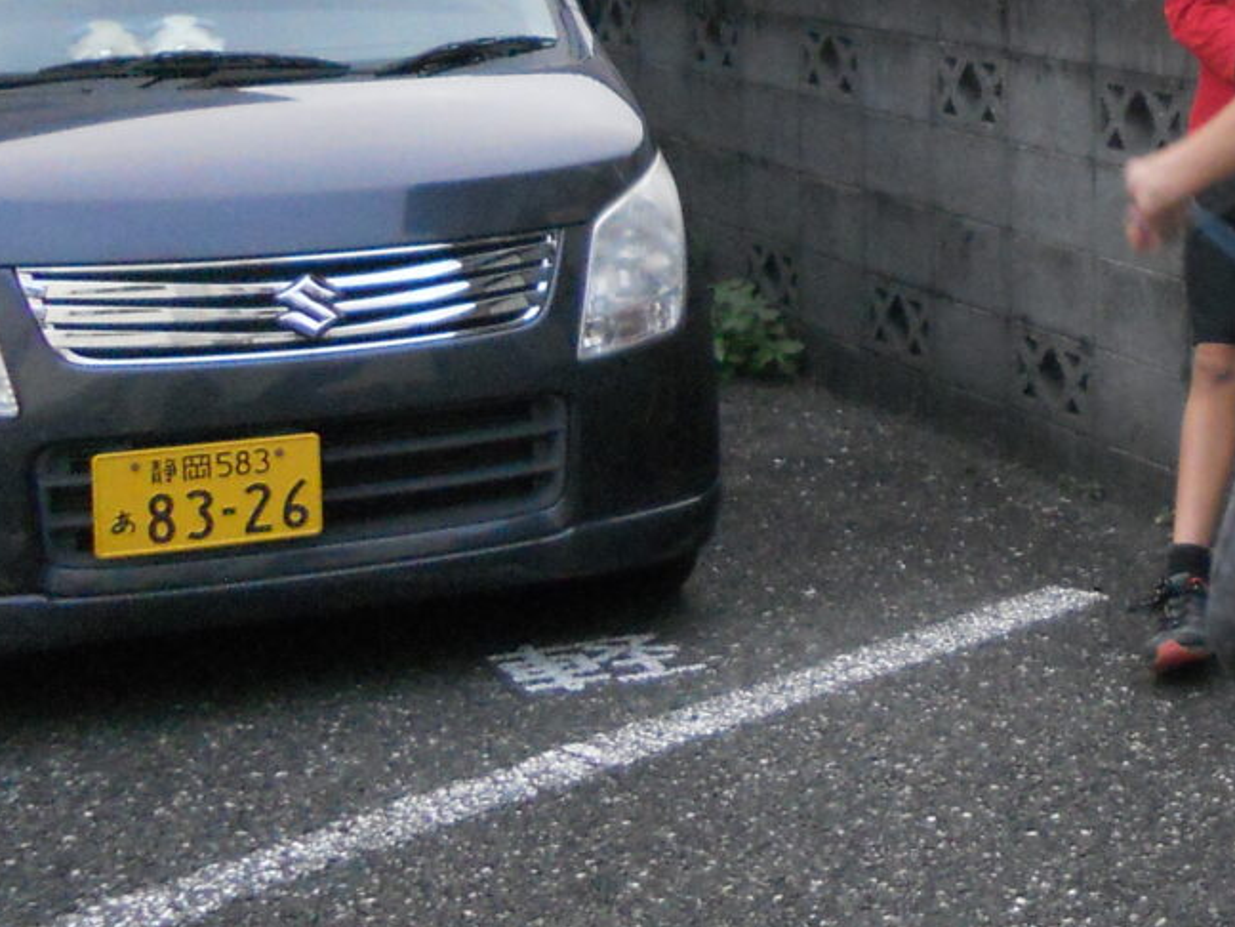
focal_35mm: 80
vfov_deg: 17.9
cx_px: 1515
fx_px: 2854
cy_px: -32
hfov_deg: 22.4
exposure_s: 1/160
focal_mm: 4.9
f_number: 3.2
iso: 400
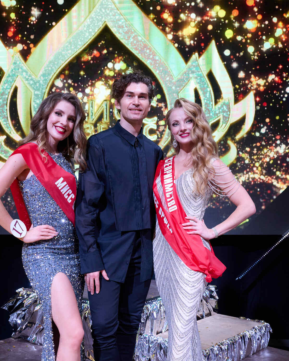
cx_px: 125
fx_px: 460
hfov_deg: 34.8
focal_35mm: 43
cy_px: 232
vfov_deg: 42.5
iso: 1600
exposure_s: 1/320
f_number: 5.6
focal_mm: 33
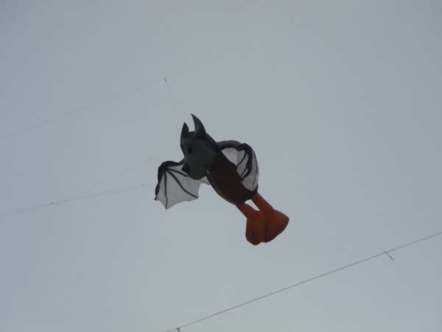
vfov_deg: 7.4
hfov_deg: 9.9
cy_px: 166
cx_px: 221
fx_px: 2554
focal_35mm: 200
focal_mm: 42.6
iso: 100
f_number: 5.6
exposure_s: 1/500
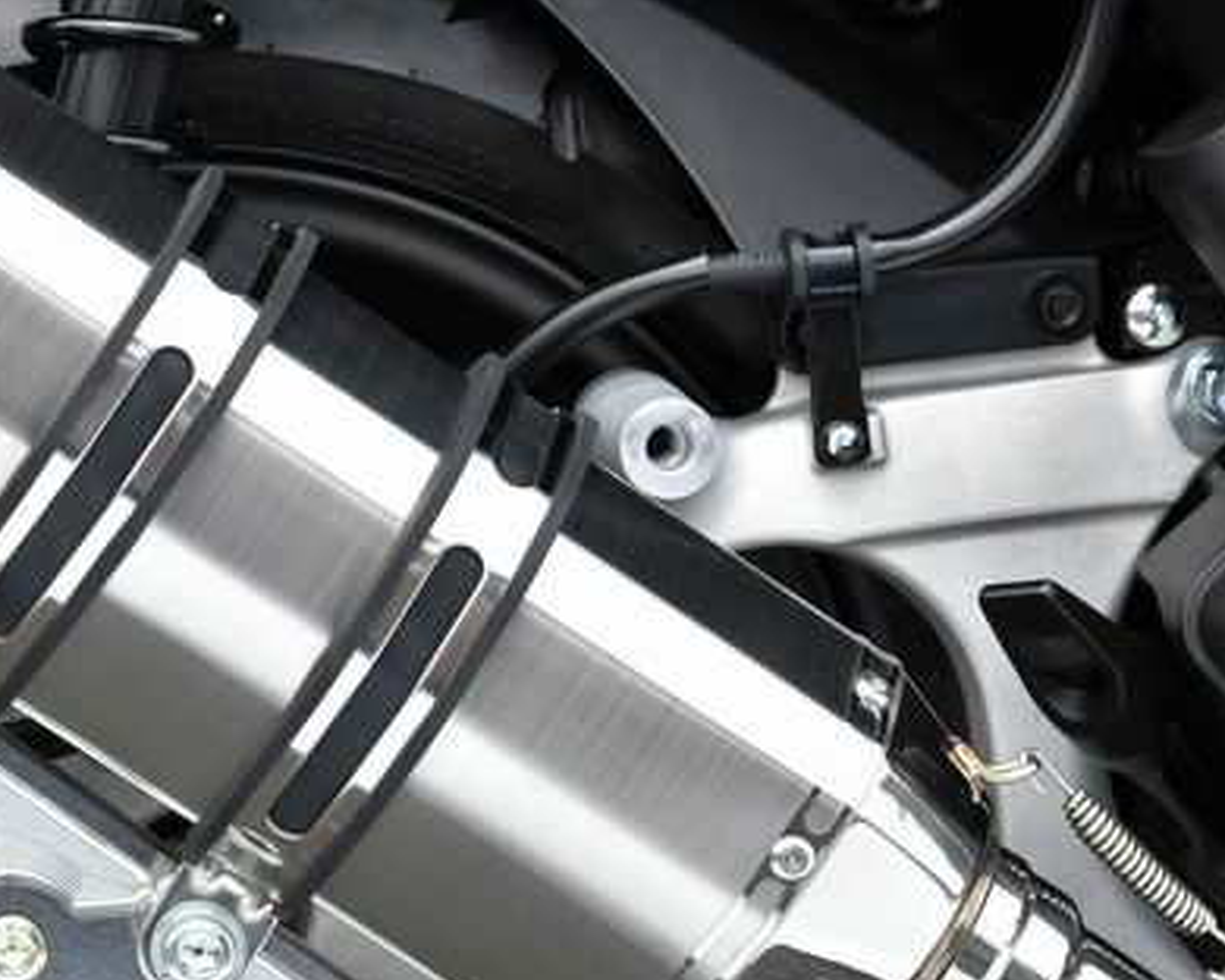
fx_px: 4532
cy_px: 529
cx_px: 333
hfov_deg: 15.3
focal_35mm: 125
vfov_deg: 12.3
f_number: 13
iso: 800
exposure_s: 1/320
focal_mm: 65
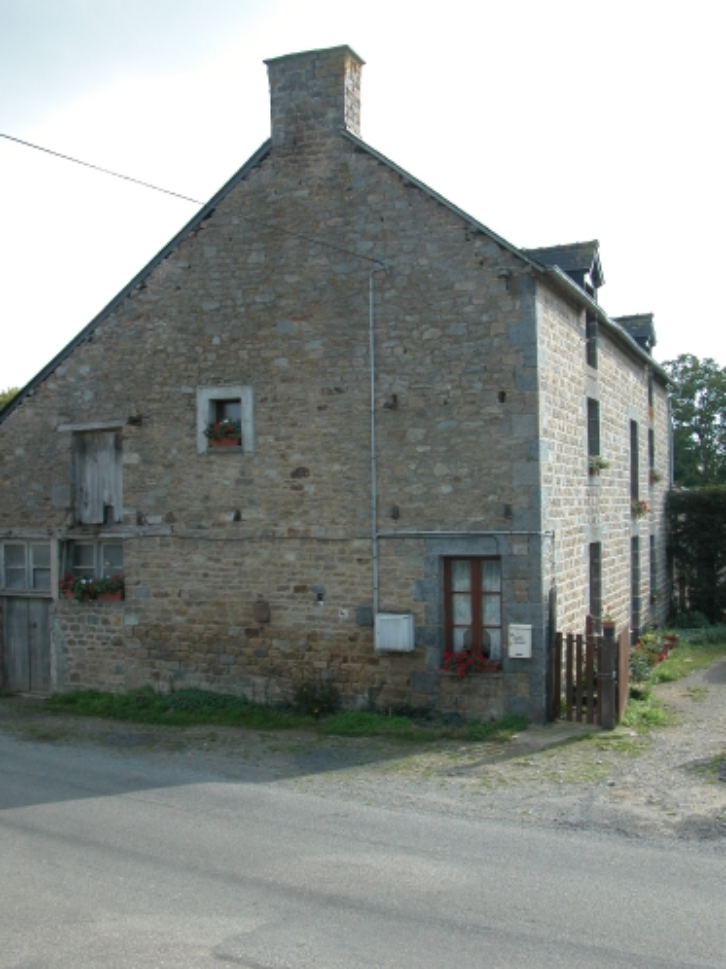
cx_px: 364
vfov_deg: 51.4
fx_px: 1008
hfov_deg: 39.6
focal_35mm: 36
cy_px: 477
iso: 100
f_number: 5
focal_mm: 8.9
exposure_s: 1/165
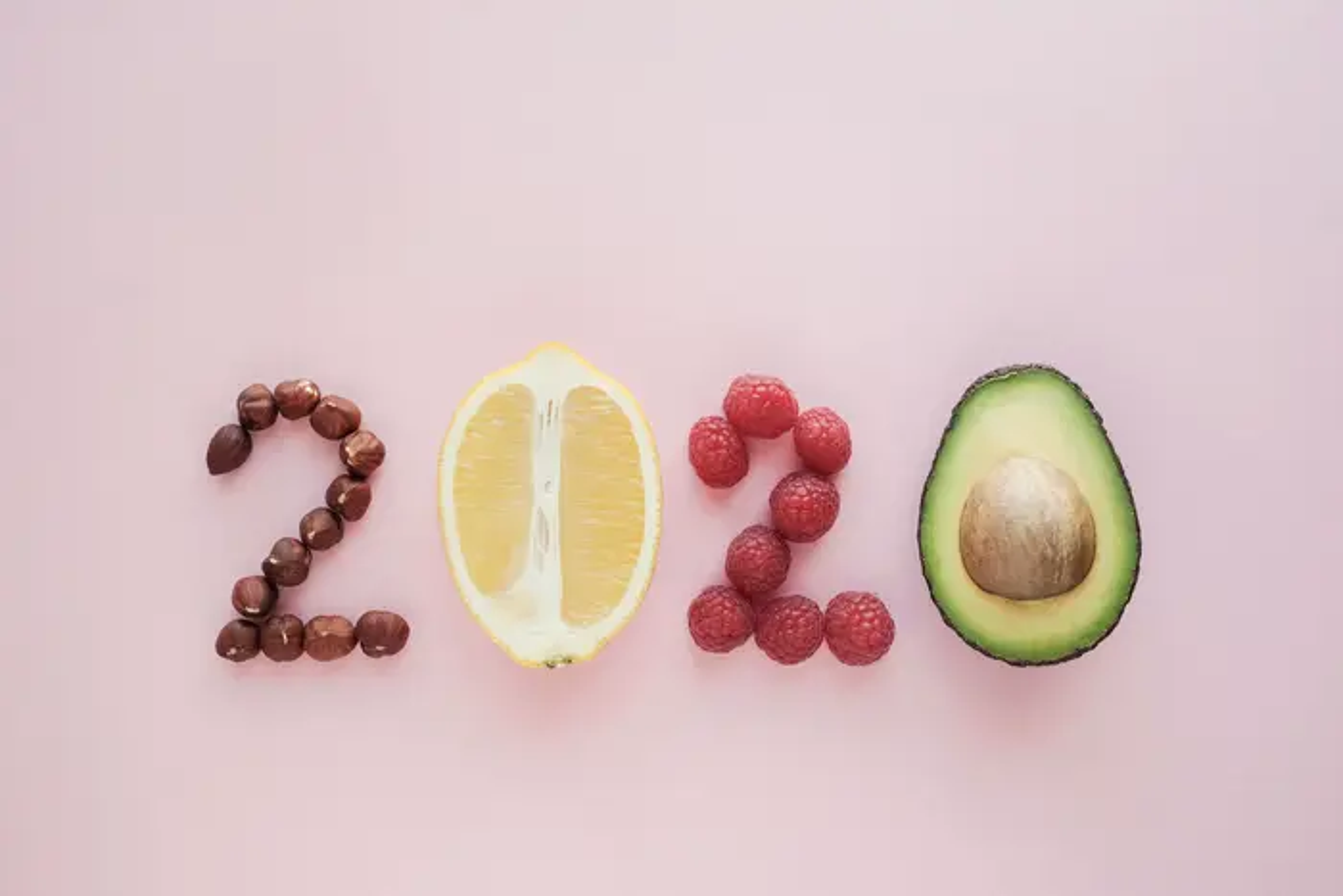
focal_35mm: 33
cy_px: 448
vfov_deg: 40.0
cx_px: 672
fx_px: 1231
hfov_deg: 57.2
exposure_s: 1/55
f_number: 8
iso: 500
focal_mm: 22
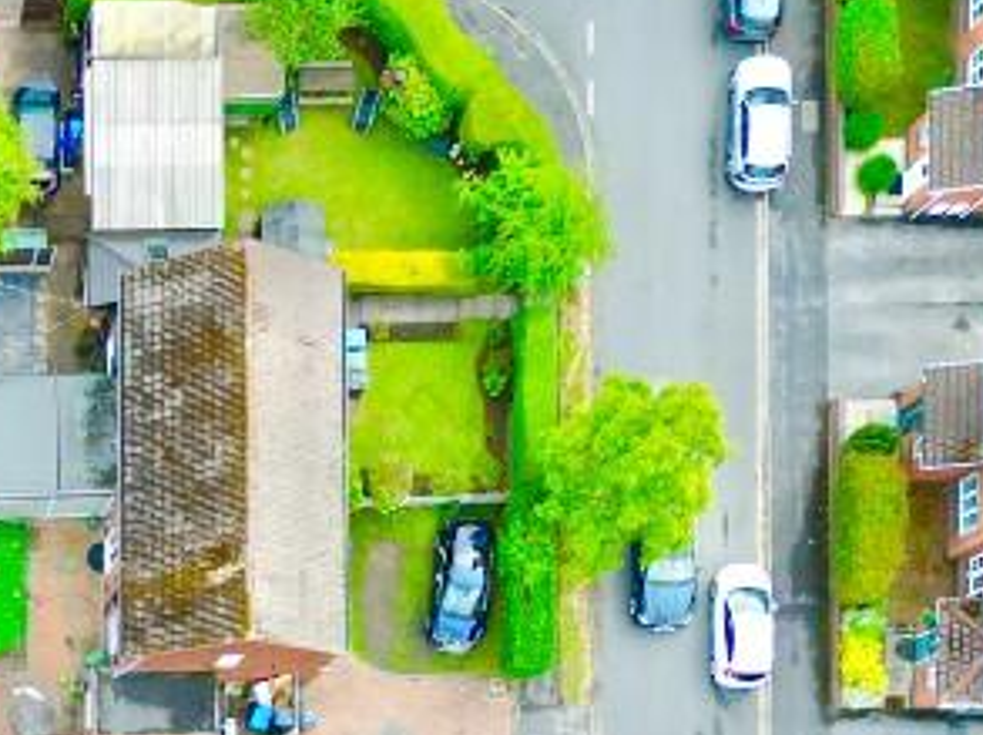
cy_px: 1081
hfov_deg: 21.3
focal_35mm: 84
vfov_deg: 16.1
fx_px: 2382
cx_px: -265
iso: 110
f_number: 1.7
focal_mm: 6.72
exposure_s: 1/725
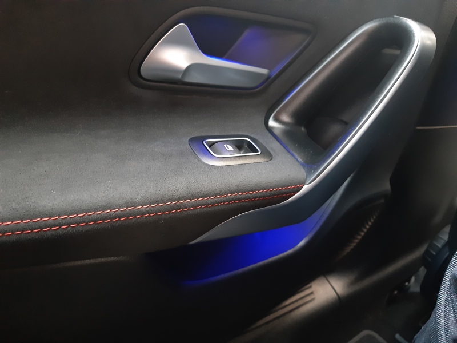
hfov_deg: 67.3
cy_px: 172
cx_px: 228
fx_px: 343
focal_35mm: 26
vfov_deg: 53.1
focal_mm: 3.92
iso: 500
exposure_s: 1/10
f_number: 1.7
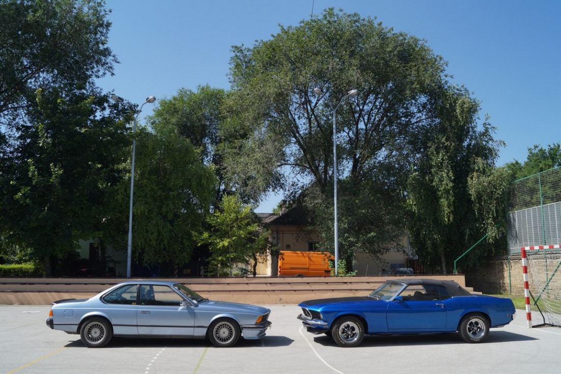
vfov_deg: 43.6
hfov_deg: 61.9
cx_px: 280
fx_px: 467
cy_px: 187
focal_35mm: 30
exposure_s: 1/320
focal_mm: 20
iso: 100
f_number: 8
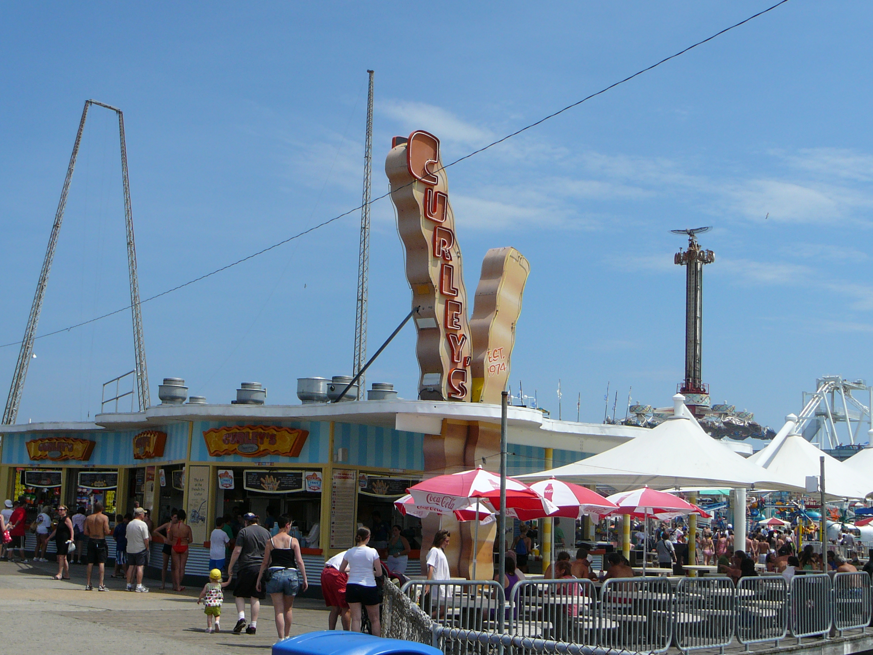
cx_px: 436
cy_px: 328
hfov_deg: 36.8
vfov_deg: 28.0
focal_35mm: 52
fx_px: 1311
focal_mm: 7.8
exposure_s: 1/500
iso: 80
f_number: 5.6
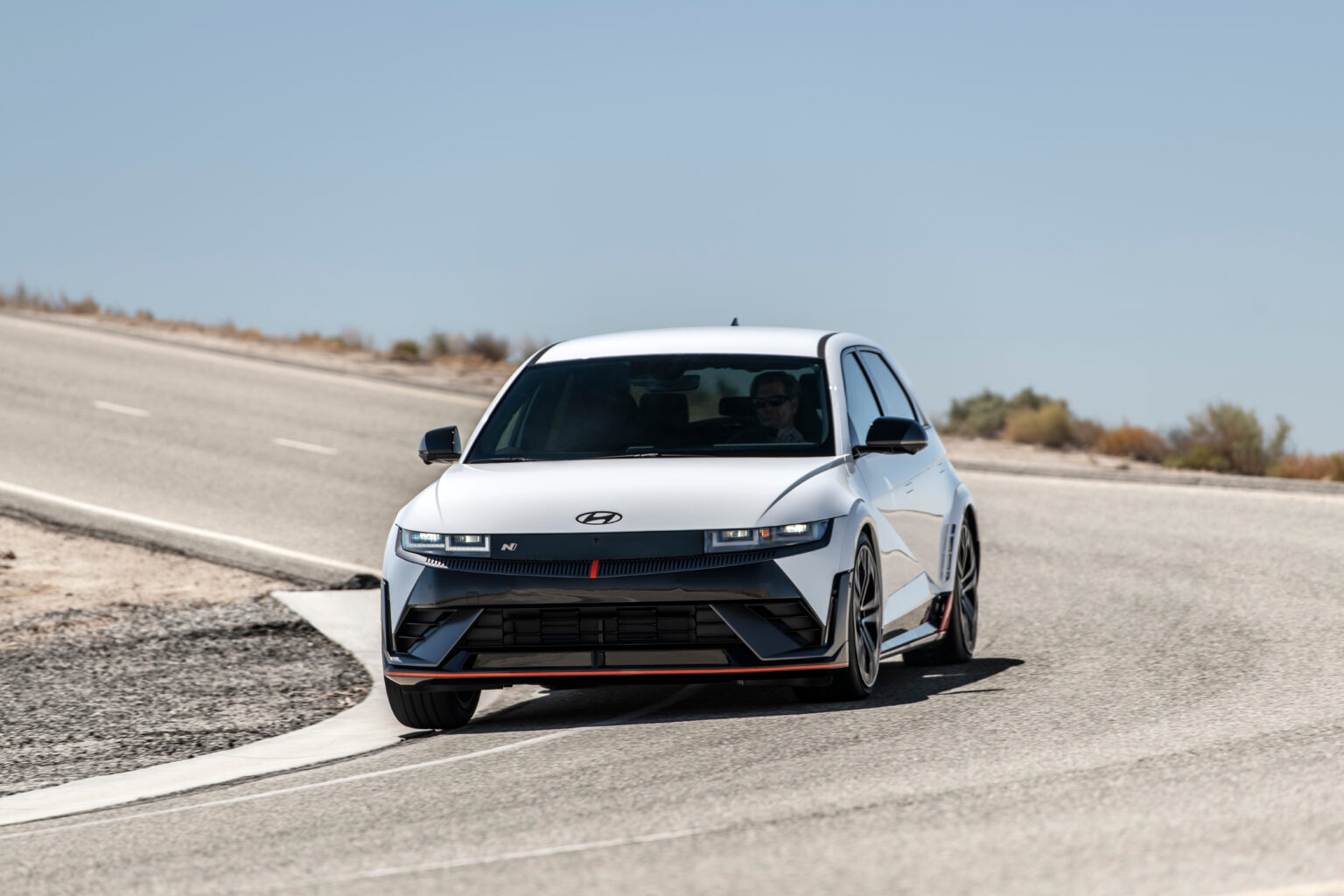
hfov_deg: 10.3
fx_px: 7466
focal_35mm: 200
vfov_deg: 6.9
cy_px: 448
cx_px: 672
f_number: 4.5
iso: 31
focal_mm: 200
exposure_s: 1/320
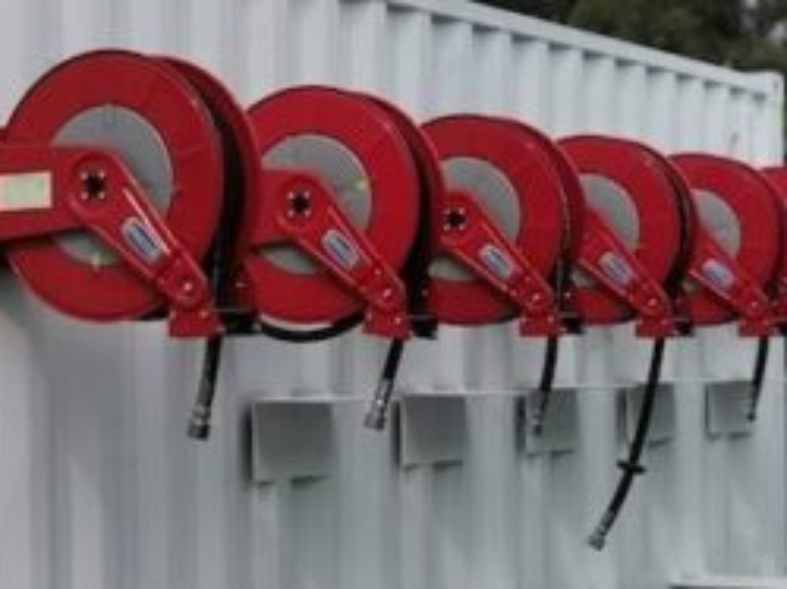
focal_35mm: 100
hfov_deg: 18.6
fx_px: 2271
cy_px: 428
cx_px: -167
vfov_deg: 14.7
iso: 50
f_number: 4
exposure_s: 1/3745
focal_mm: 5.56
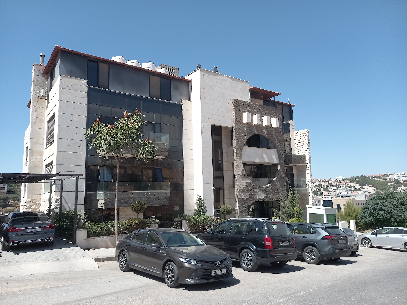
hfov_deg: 69.4
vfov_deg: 54.9
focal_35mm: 25
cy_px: 152
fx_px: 294
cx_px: 204
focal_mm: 4.6
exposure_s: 1/711
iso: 32
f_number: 2
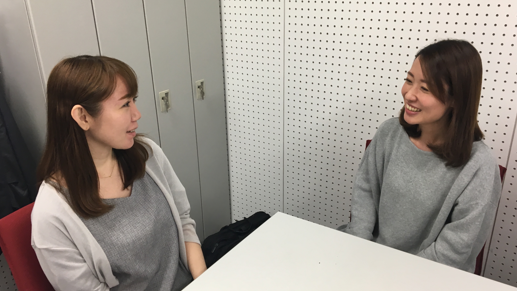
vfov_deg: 36.7
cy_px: 157
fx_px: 439
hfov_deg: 61.0
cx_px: 257
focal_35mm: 32
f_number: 2.2
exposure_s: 1/30
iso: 64
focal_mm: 4.15
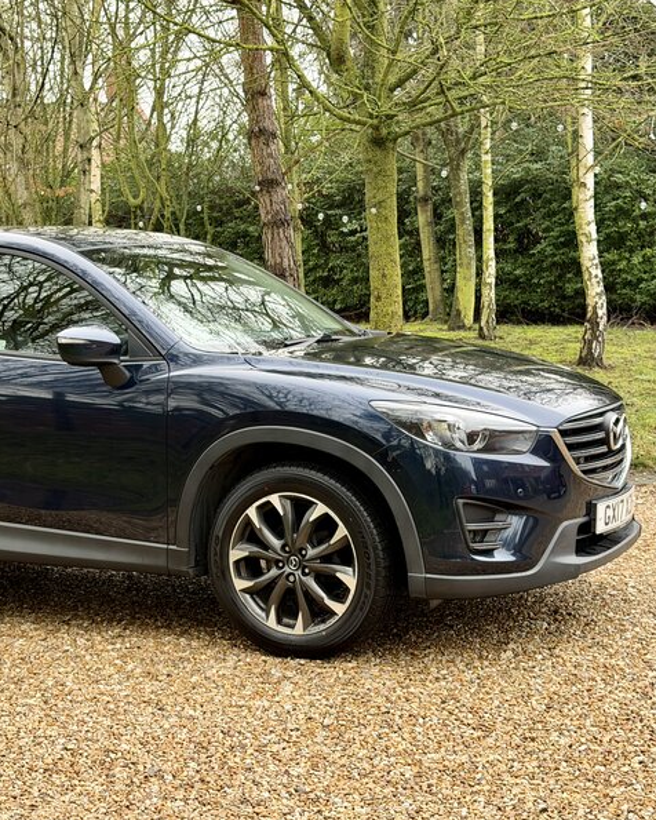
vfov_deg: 30.0
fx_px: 1529
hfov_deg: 23.9
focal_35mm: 63
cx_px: 153
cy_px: 412
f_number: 1.78
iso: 80
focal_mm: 6.76
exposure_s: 1/121
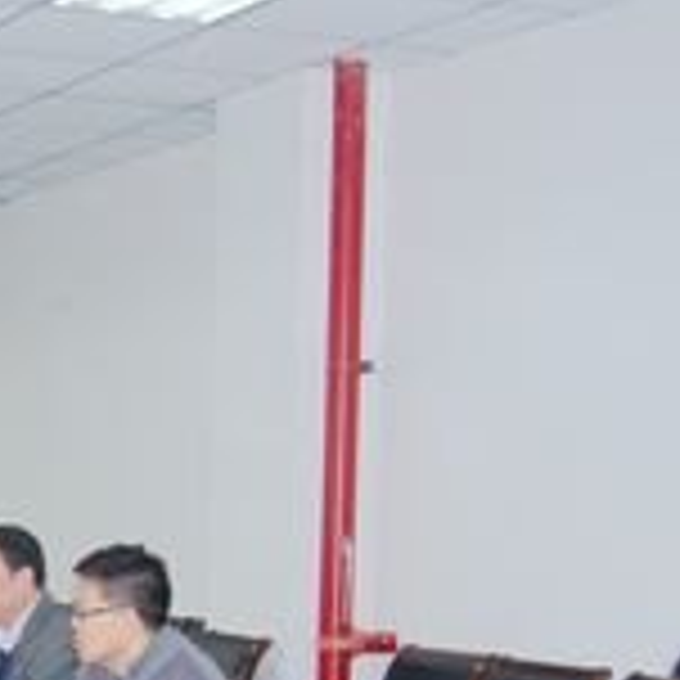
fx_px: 2067
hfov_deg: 17.5
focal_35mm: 93
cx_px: -207
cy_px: 714
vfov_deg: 18.1
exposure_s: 1/60
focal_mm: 22
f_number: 3.8
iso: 320
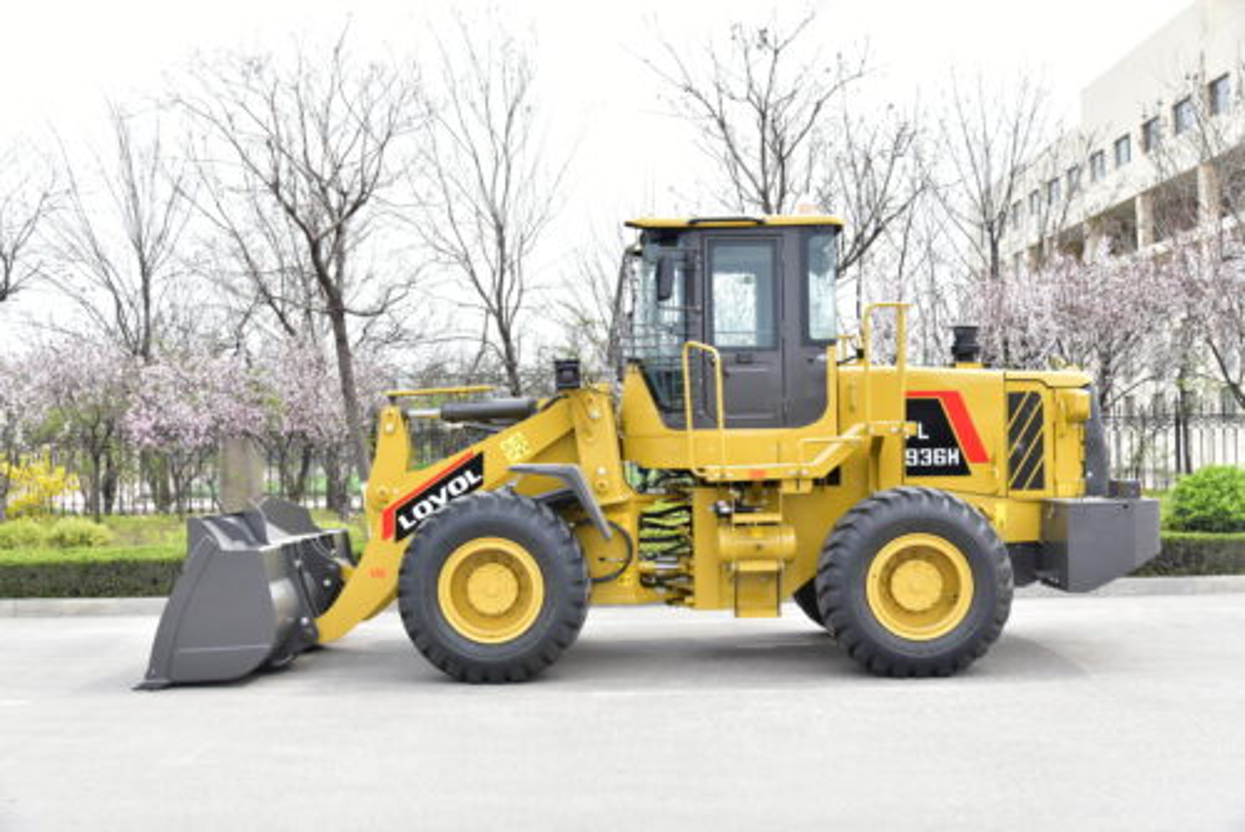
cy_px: 416
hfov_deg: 55.8
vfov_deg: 38.9
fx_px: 1176
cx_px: 622
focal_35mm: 34
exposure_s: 1/1000
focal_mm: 34
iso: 1000
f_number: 5.6
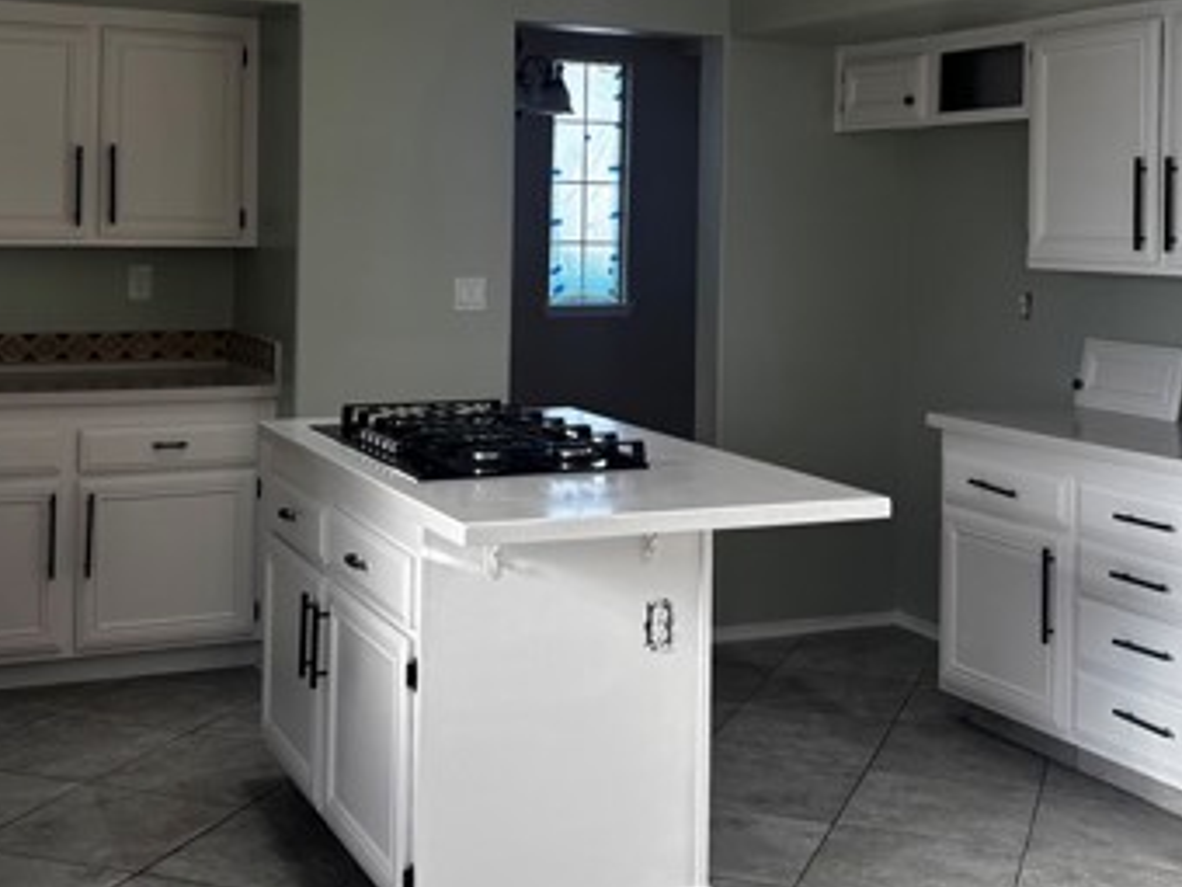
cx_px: 584
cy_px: 223
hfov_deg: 38.9
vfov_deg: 29.2
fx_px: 1673
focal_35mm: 49
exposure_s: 1/202
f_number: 1.6
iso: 40
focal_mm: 5.96
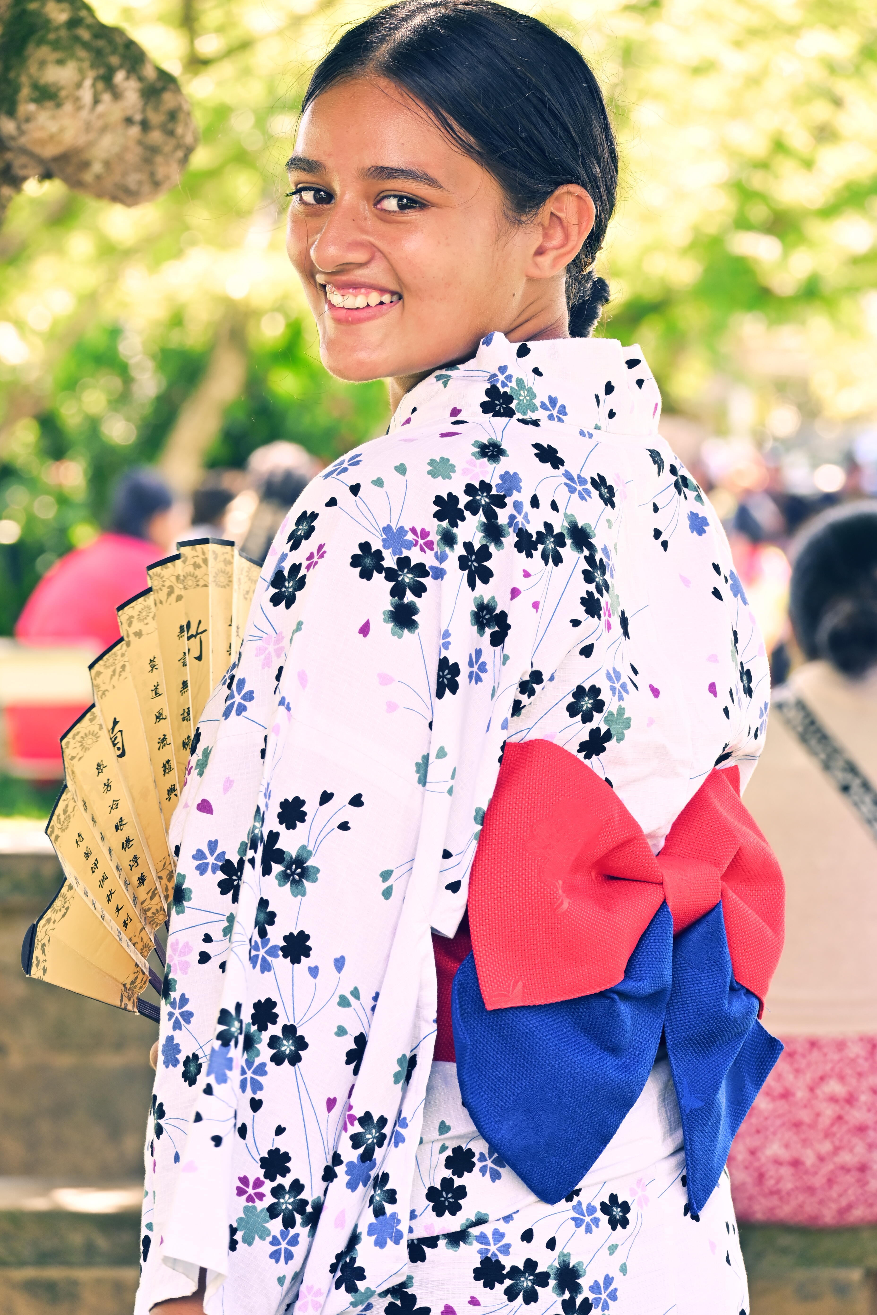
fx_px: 5755
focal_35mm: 158
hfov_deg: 8.7
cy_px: 658
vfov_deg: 13.0
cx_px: 438
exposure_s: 1/80
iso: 400
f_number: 6.3
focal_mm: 105
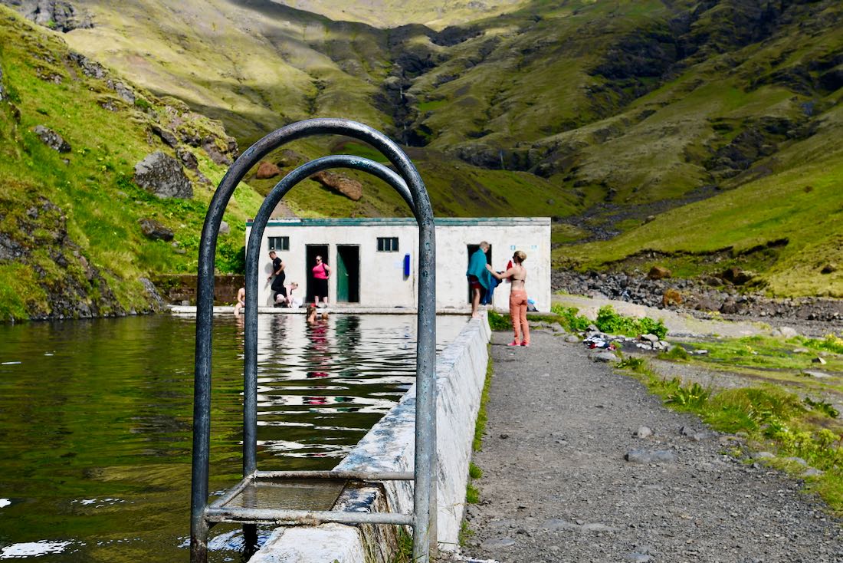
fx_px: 843
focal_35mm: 36
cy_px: 282
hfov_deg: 53.1
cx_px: 422
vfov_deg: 36.9
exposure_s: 1/250
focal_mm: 24
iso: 180
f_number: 8
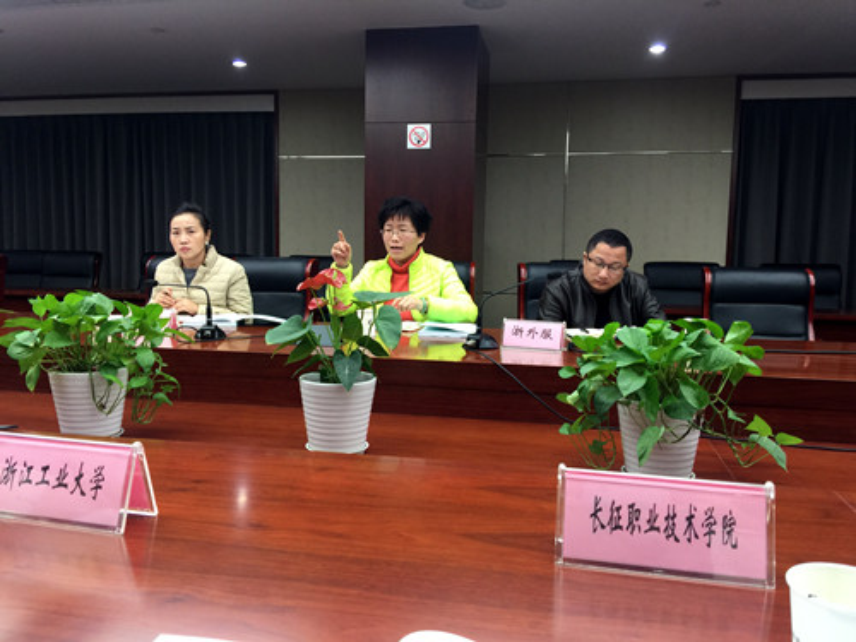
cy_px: 321
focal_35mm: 29
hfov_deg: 61.7
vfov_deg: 48.2
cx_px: 428
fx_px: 717
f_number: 2.2
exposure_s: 1/15
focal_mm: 4.15
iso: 32
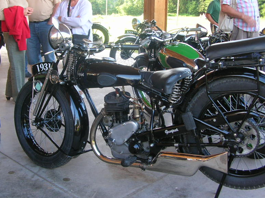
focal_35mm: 46
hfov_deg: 41.2
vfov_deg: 31.4
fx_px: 352
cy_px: 82
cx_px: 126
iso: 50
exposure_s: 1/32.4
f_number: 2.8
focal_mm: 5.8
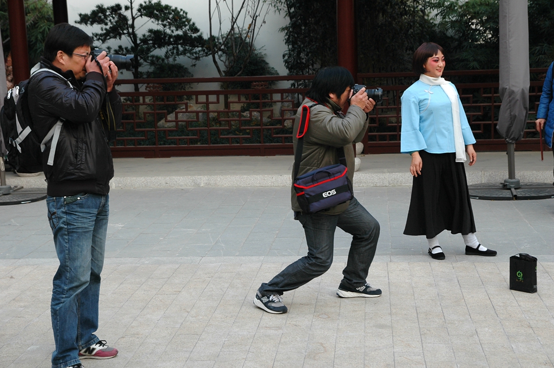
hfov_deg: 41.1
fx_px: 738
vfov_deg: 28.0
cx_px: 277
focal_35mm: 48
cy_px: 184
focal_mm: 32
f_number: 5
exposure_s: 1/60
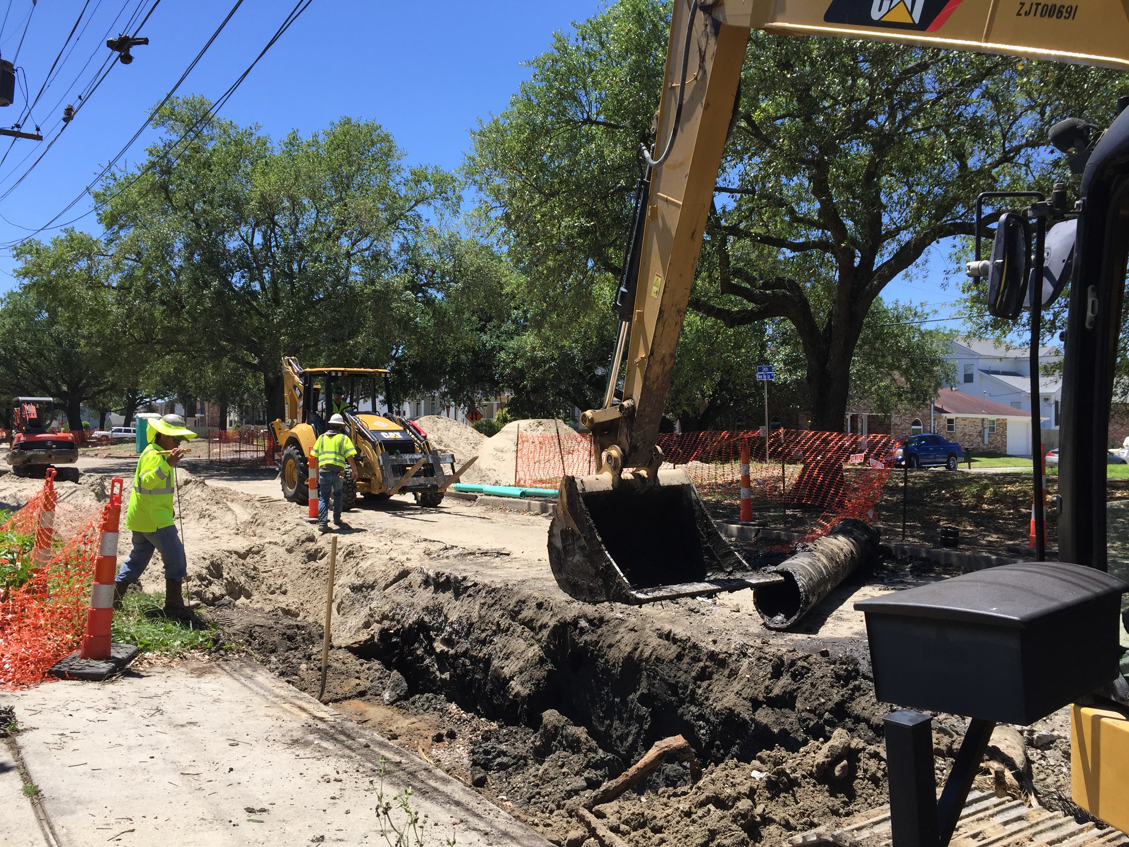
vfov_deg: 48.2
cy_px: 424
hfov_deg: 61.7
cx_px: 564
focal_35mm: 29
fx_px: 946
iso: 32
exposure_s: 1/1412
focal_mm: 4.15
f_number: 2.2
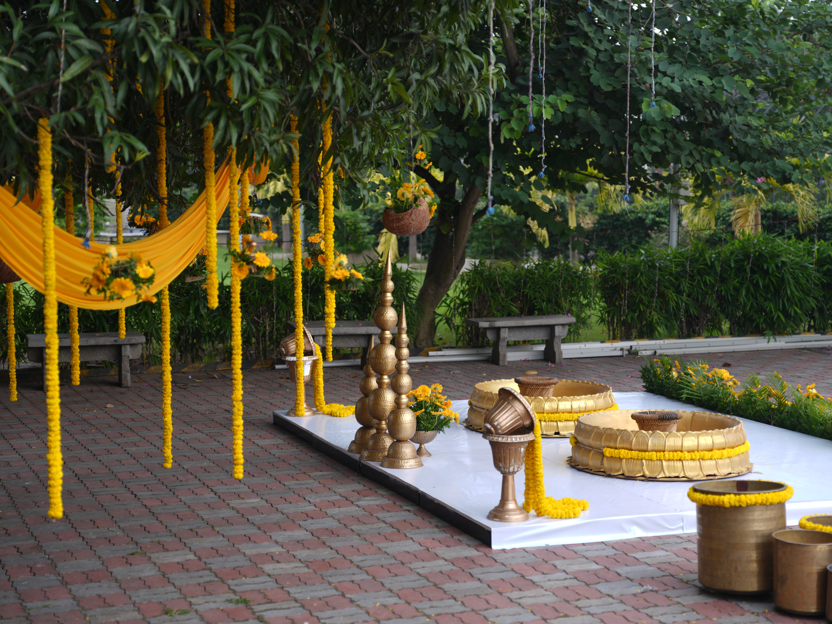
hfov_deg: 28.6
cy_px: 315
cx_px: 444
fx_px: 1634
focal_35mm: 68
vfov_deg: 21.6
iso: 64
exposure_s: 1/200
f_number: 2
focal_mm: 62
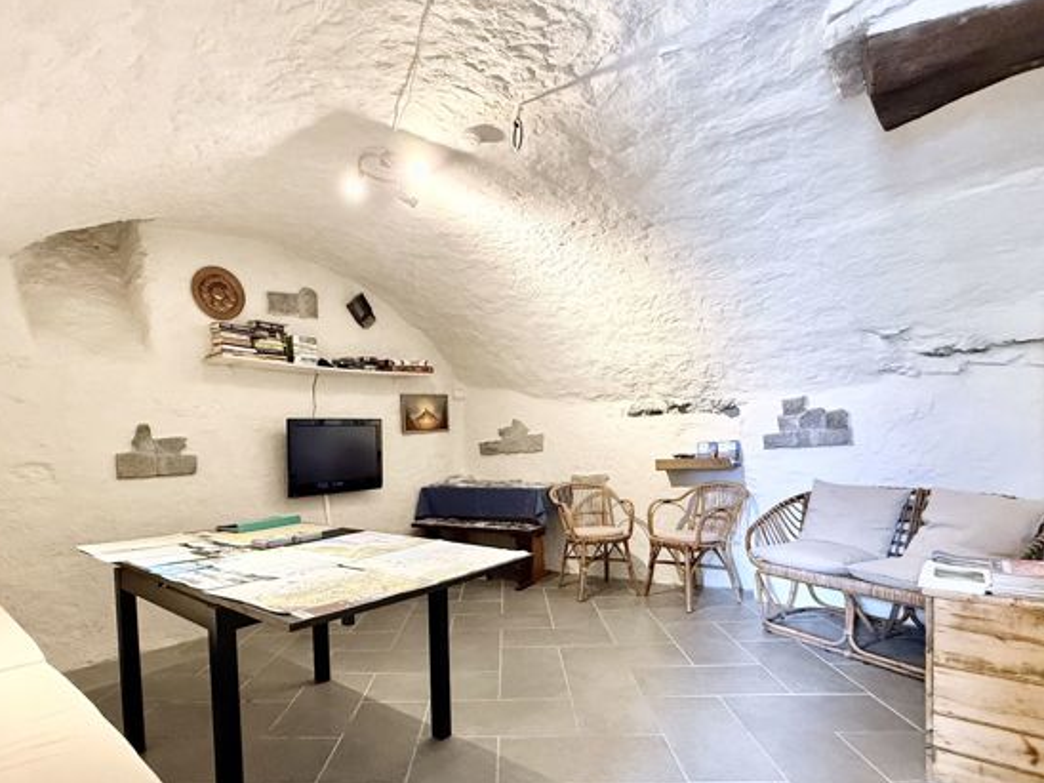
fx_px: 543
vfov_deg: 71.2
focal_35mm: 18
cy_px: 452
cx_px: 468
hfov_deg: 87.5
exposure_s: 1/50
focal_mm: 2.22
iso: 500
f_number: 2.2
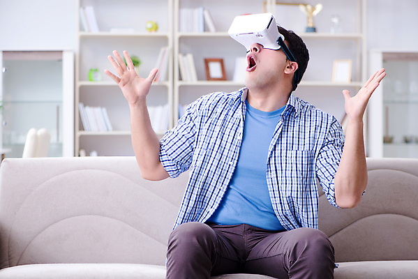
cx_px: 209
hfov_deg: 19.4
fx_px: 1220
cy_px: 140
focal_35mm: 105
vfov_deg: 13.1
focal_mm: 105
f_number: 5
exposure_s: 1/100
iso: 160
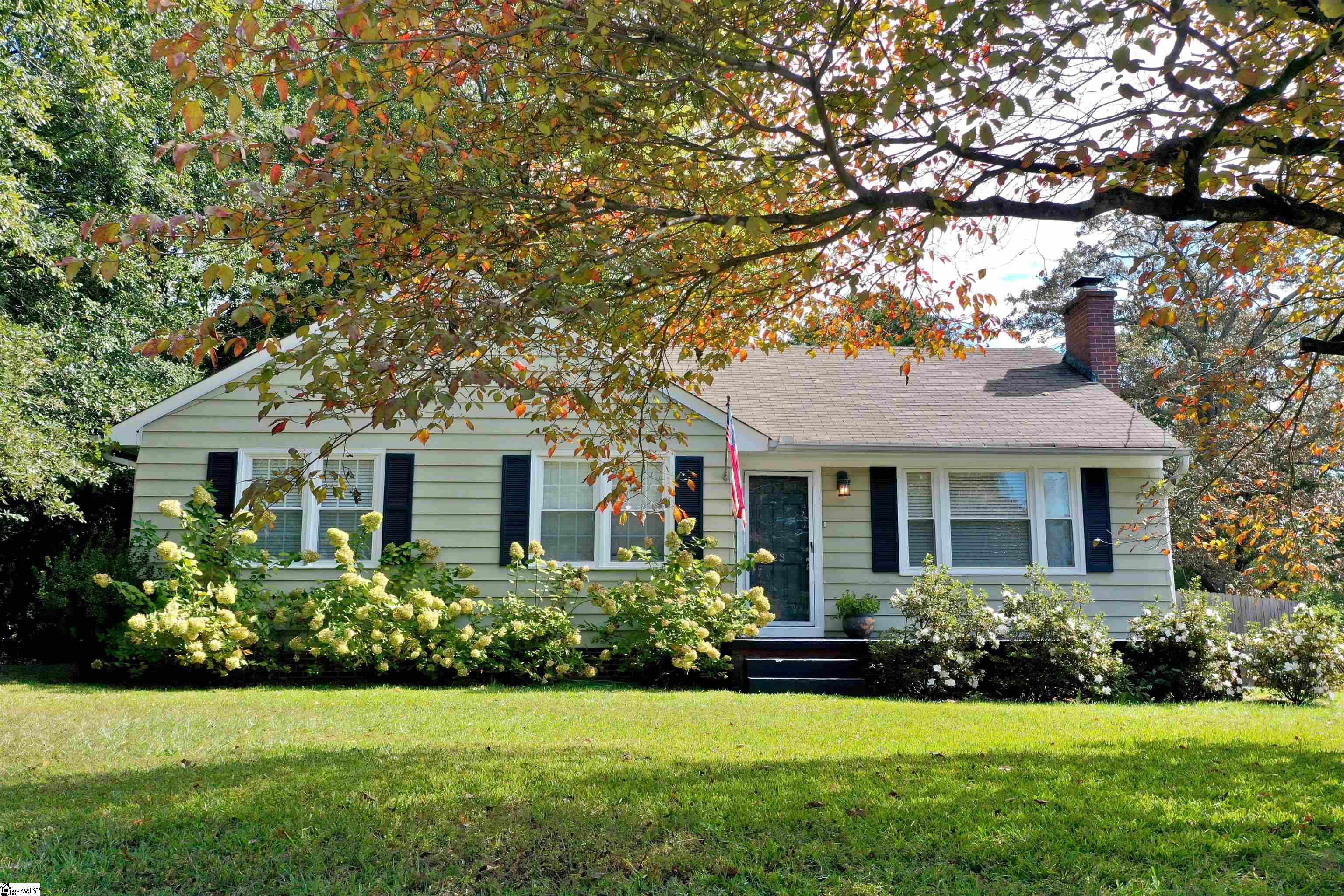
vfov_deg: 46.4
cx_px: 672
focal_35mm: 28
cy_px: 448
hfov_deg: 65.5
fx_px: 1045
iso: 100
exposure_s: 1/320
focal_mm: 10.26
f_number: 5
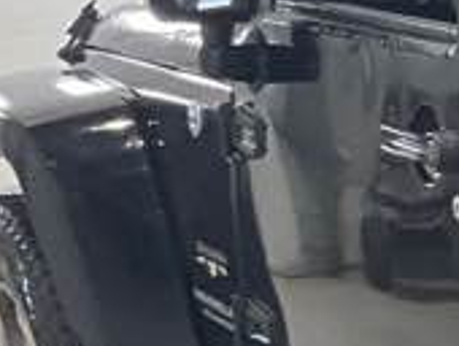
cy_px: 389
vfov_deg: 7.7
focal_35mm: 193
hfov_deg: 9.0
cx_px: 1176
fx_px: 2563
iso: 125
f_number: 1.8
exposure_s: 1/60
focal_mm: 3
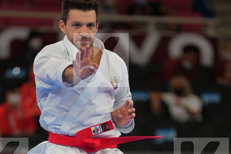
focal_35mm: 454
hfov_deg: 4.5
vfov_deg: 3.0
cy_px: 165
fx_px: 2914
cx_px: 101
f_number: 2.8
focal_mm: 197
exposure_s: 1/500
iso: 250
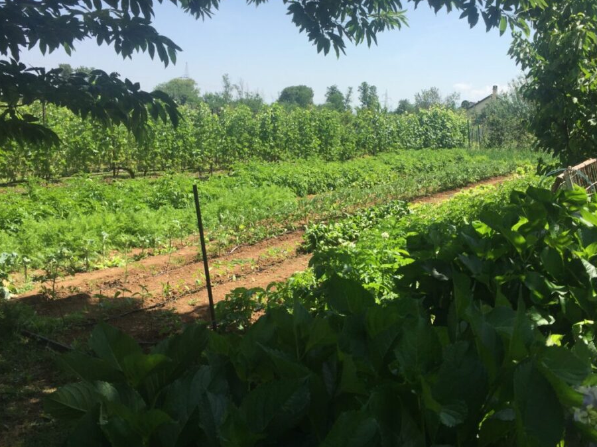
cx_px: 336
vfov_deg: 42.9
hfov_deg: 55.2
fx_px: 569
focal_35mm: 33
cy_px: 213
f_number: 2.2
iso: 32
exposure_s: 1/1522
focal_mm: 4.15
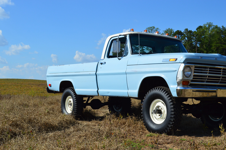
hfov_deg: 37.9
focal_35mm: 52
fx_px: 329
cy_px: 75
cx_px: 113
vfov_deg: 25.7
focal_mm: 35
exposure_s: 1/500
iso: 250
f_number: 11
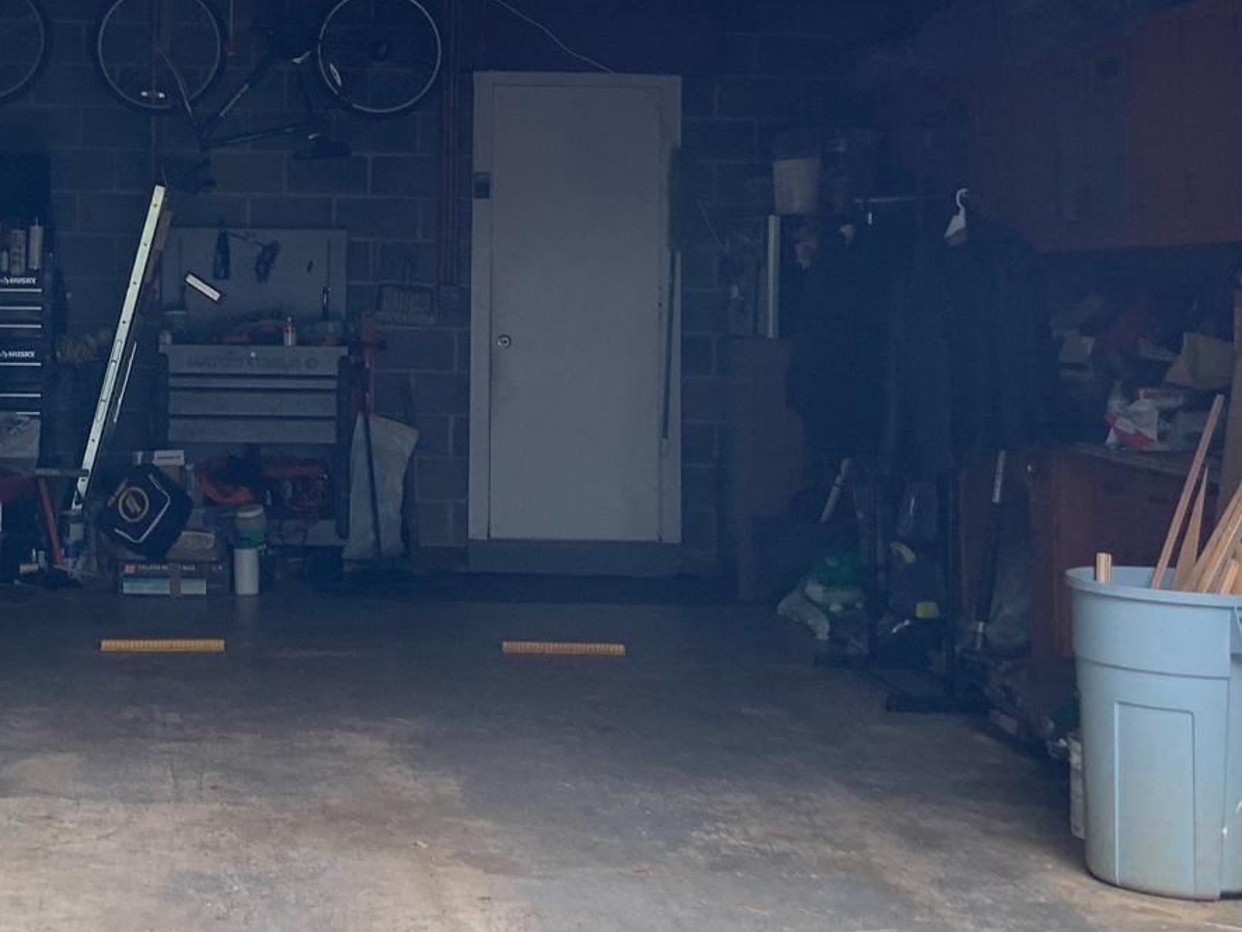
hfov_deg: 28.4
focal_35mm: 67
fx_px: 2405
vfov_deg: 21.5
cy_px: 132
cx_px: 273
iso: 16
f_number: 1.8
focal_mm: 3
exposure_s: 1/139
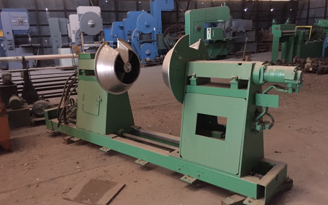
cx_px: 163
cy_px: 110
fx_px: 277
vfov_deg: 40.6
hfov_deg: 61.2
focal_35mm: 31
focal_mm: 4.15
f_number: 2.2
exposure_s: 1/15
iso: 1000
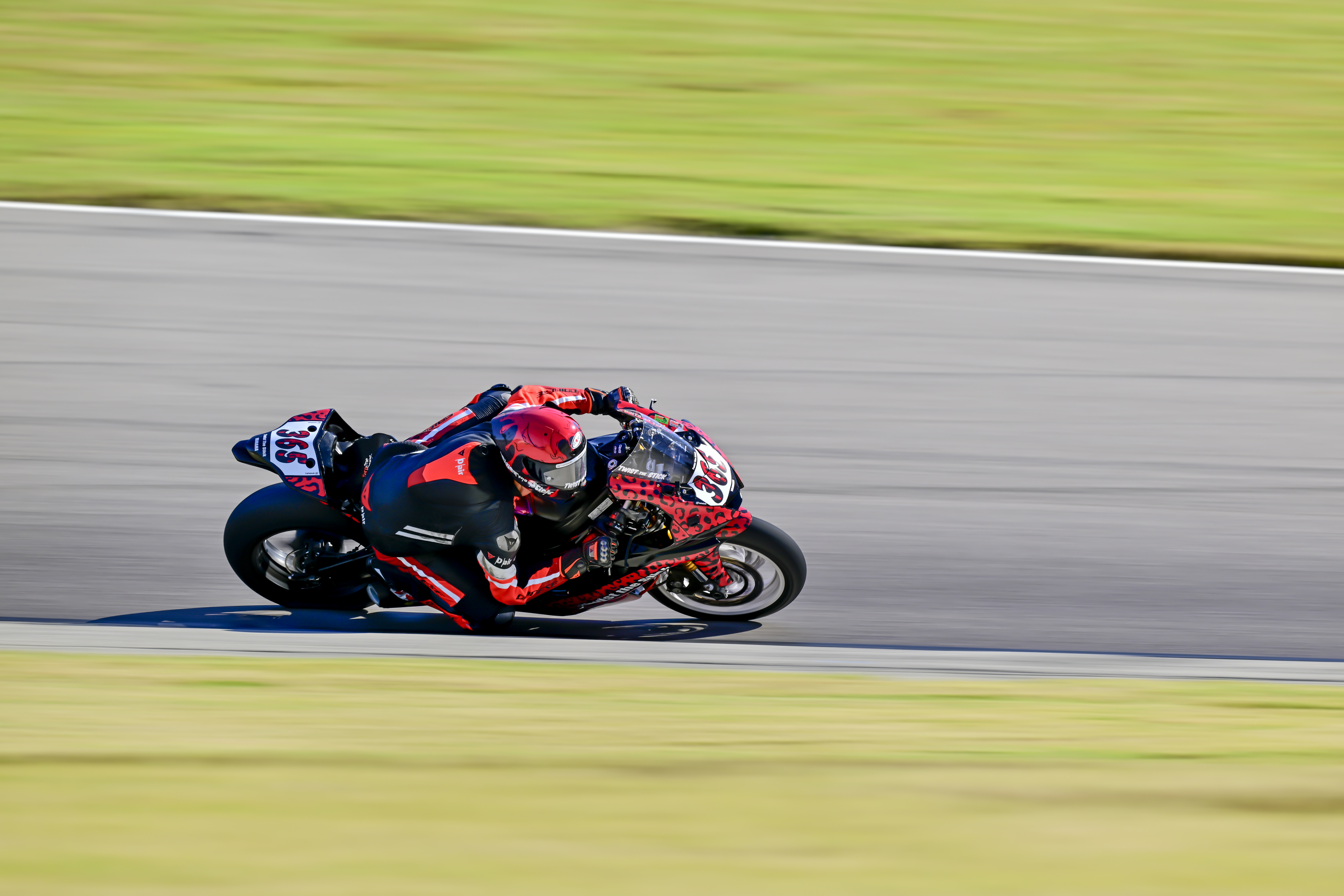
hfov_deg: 5.2
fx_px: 14932
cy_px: 448
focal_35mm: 400
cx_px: 672
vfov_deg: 3.4
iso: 110
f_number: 5.6
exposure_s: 1/160
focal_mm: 400
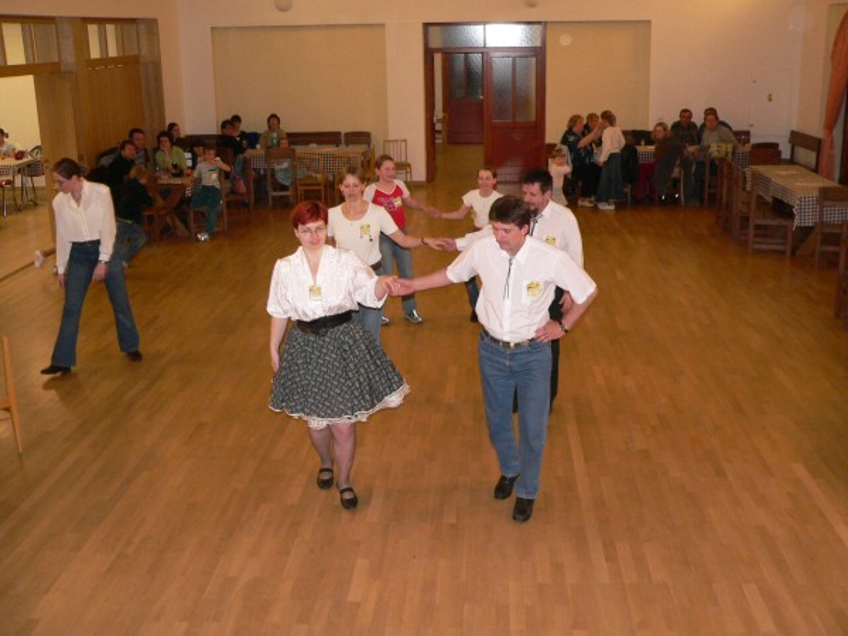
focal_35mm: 41
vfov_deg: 35.1
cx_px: 424
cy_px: 318
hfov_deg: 45.8
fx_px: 1004
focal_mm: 6.8
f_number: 2.8
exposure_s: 1/60
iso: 300
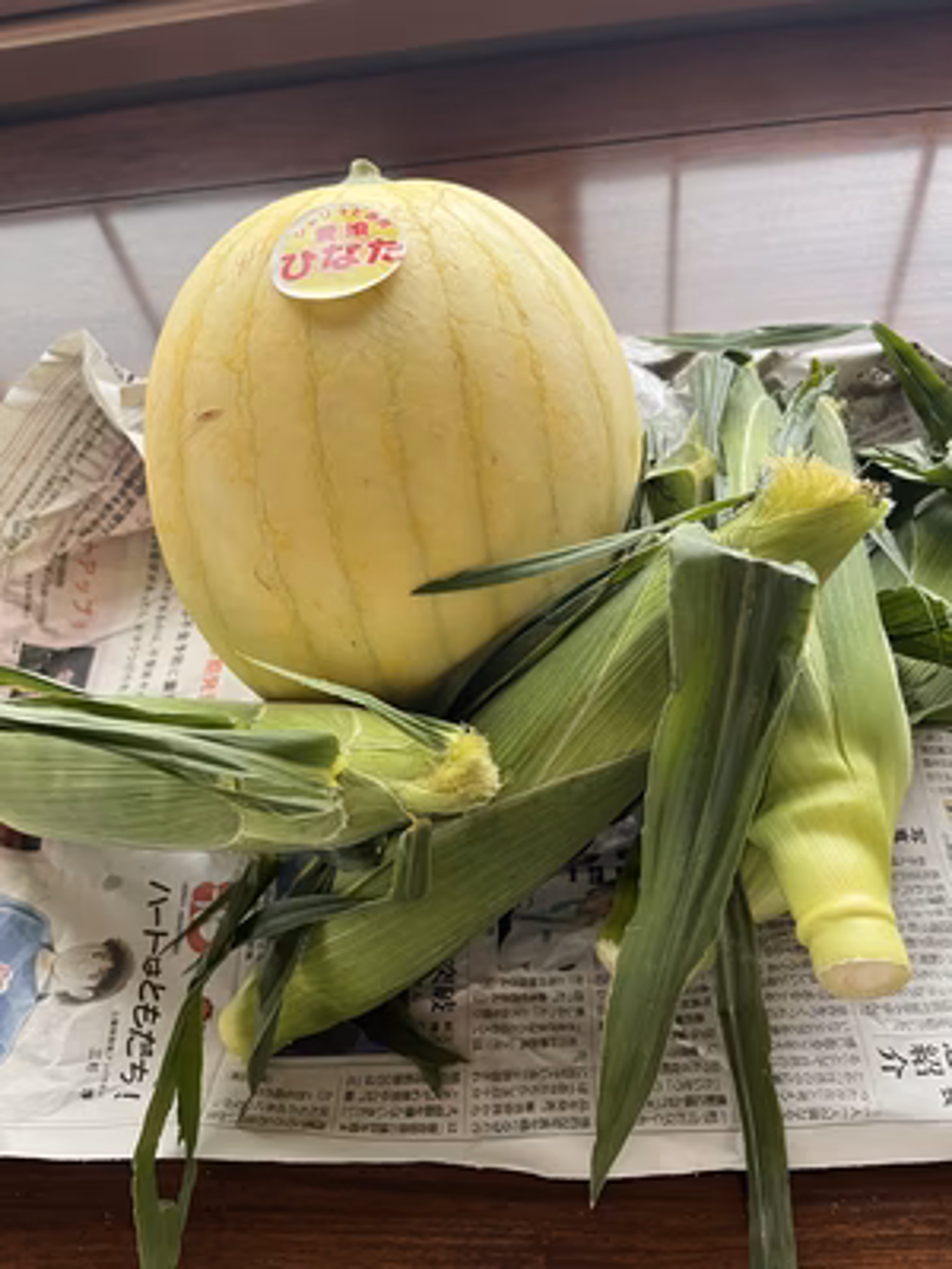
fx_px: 953
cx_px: 476
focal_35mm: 26
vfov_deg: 67.3
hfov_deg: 53.1
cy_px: 634
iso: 125
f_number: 1.6
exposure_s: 1/67
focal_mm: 5.1
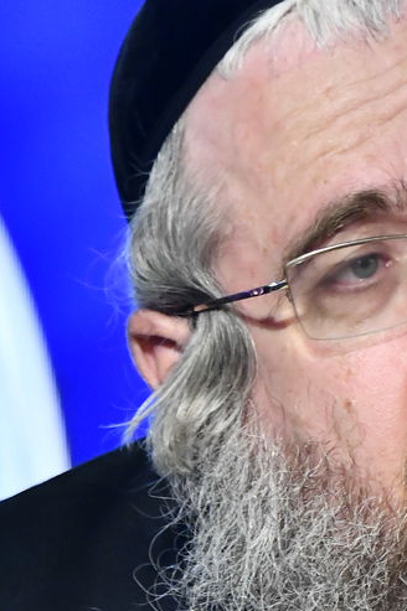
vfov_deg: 3.0
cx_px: 530
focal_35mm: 682
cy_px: 320
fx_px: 11581
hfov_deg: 2.0
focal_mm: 160
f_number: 5.6
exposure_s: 1/100
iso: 2000
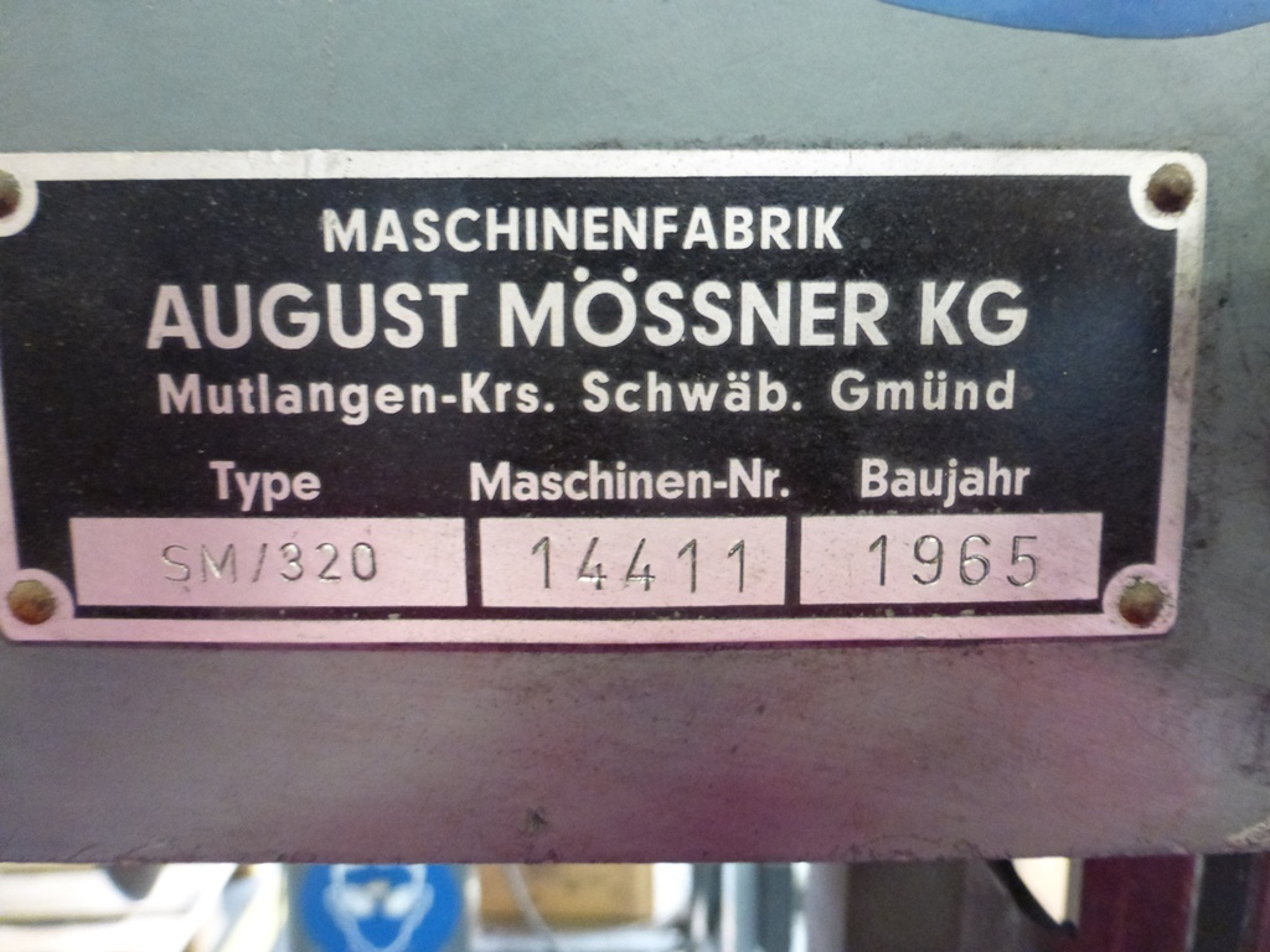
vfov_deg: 54.9
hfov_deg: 69.4
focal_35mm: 25
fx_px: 917
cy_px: 476
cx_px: 635
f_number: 3.3
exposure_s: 1/4
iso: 800
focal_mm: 4.4
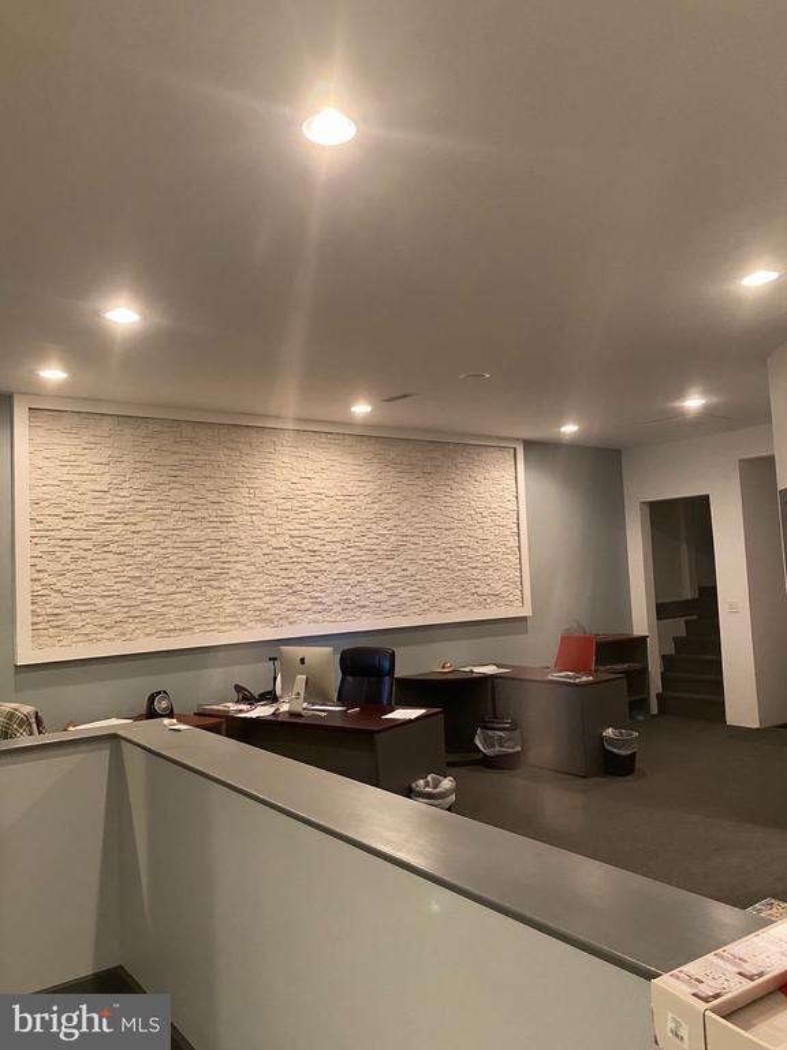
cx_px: 394
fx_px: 788
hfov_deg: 53.1
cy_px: 525
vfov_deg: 67.3
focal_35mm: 26
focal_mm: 4.25
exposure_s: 1/60
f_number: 1.8
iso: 400
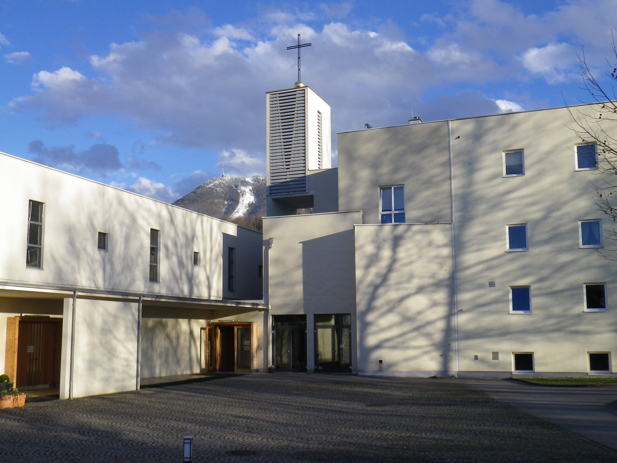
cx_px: 308
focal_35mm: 41
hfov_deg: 45.8
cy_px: 232
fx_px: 731
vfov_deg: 35.1
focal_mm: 7.3
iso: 80
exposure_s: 1/60
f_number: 10
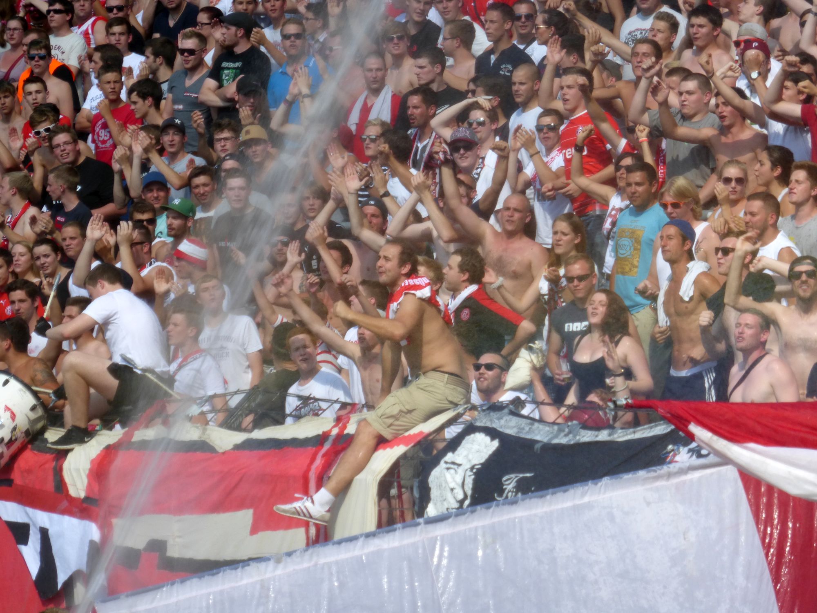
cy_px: 306
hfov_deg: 8.0
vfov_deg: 6.0
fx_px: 5877
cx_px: 408
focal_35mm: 249
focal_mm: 44.4
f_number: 5.7
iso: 100
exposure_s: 1/400
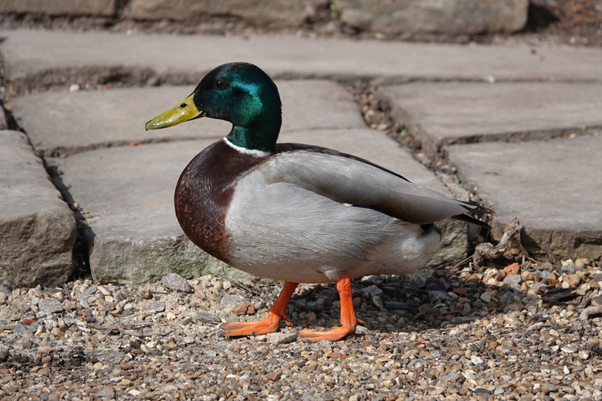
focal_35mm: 500
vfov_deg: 2.7
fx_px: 8360
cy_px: 200
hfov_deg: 4.1
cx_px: 301
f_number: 4.5
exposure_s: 1/1000
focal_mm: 183.4
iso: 125
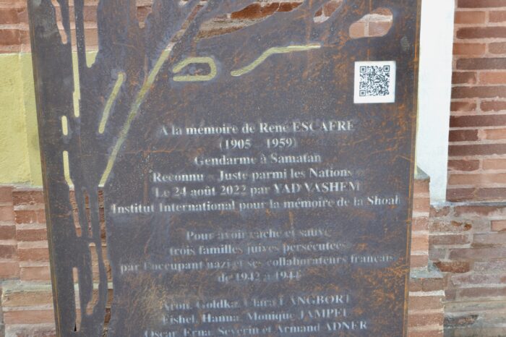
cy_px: 168
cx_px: 253
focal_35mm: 38
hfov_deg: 51.3
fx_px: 527
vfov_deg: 35.5
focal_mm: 25
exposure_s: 1/100
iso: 400
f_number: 5
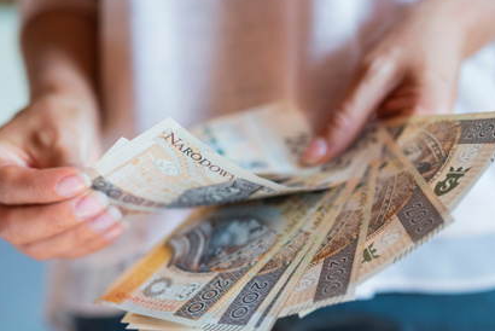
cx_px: 222
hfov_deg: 32.8
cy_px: 194
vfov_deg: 22.3
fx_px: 839
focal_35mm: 61
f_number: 2.8
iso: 400
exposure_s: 1/125
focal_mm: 50
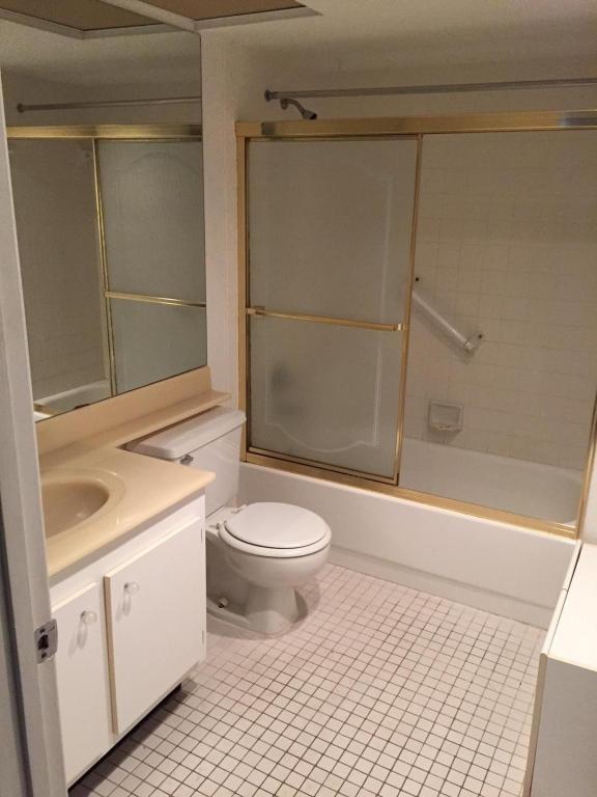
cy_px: 398
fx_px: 667
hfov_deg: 48.2
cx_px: 298
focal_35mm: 29
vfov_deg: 61.7
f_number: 2.2
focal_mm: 4.15
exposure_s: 1/30
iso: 200
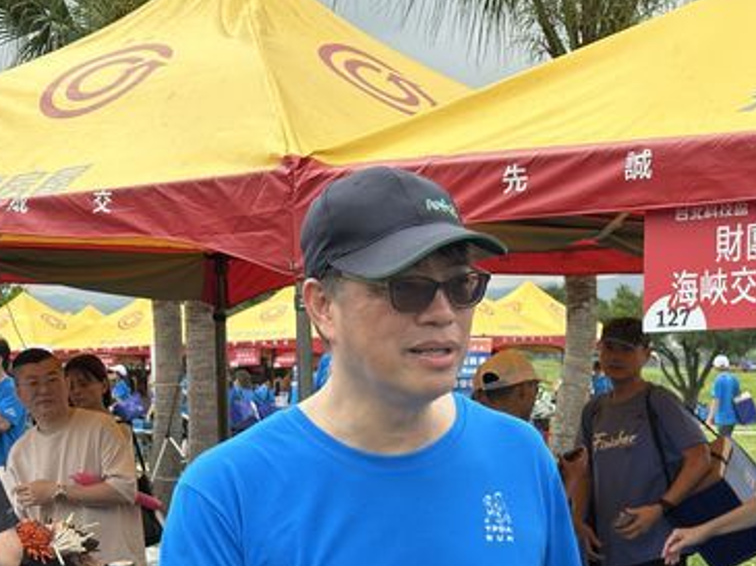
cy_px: 450
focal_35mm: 79
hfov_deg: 24.6
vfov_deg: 18.5
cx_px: 491
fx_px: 1724
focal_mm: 6.86
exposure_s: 1/1639
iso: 64
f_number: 1.78
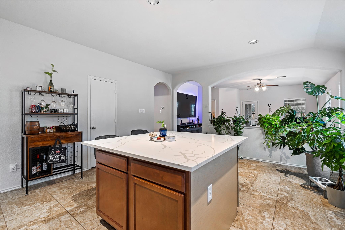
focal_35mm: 16
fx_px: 153
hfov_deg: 96.7
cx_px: 172
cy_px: 115
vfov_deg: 73.7
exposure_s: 8
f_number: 9
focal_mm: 16
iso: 200
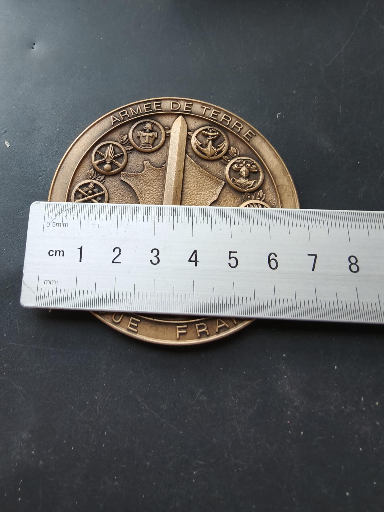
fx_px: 340
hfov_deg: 58.9
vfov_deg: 73.9
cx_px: 192
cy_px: 256
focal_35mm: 23
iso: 320
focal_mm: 2.32
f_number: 2
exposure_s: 1/50
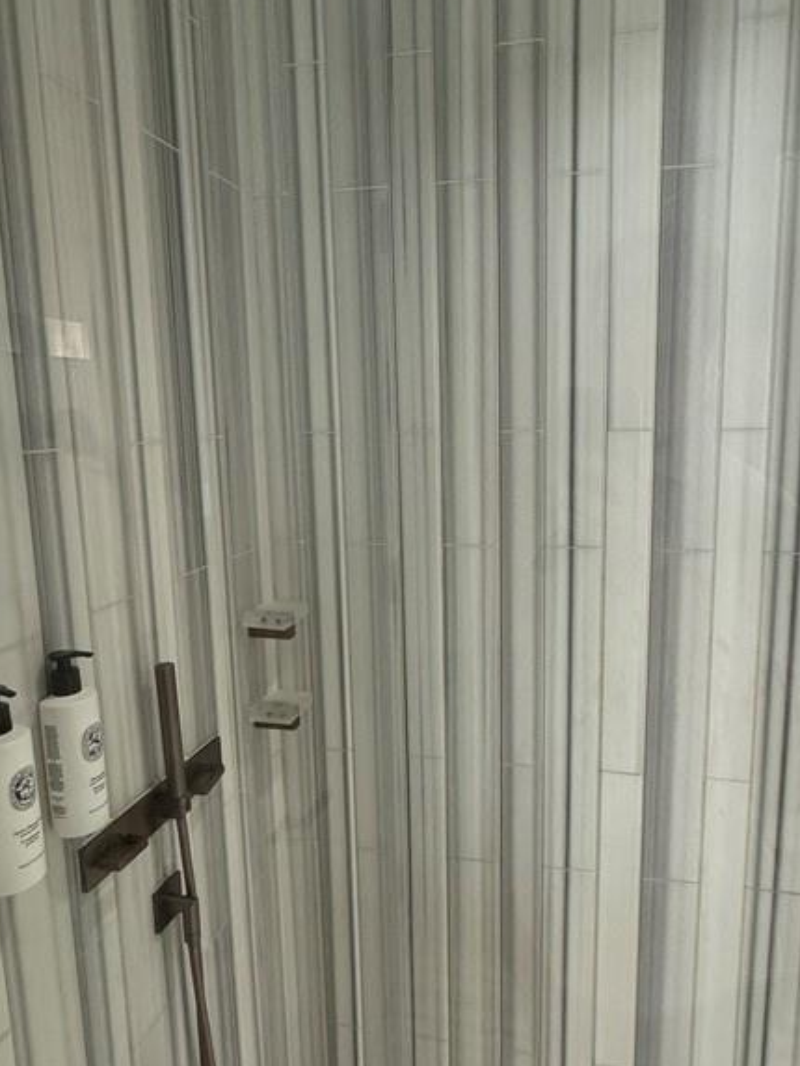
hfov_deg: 54.8
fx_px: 770
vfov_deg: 69.4
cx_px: 447
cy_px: 536
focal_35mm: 25
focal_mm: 2.22
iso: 320
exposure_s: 1/60
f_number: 2.2
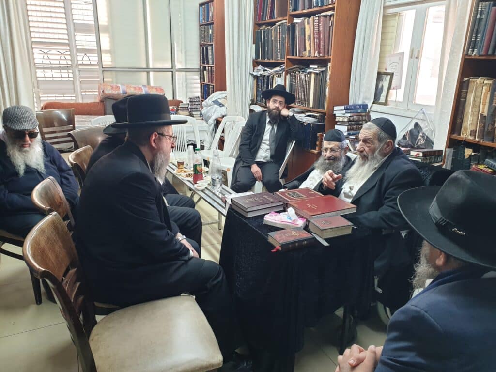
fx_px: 373
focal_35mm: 26
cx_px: 248
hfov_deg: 67.3
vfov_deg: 53.1
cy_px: 186
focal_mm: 4.3
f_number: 2.4
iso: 160
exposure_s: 1/50
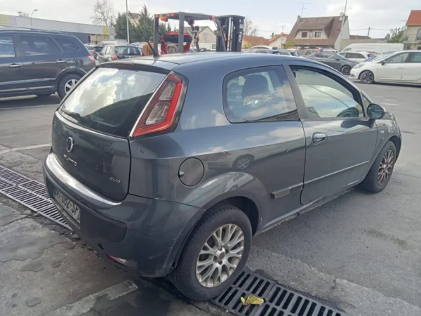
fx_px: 341
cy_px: 158
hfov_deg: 63.4
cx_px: 210
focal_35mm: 28
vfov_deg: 49.7
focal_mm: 3.46
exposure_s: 1/126
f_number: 2.2
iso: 100
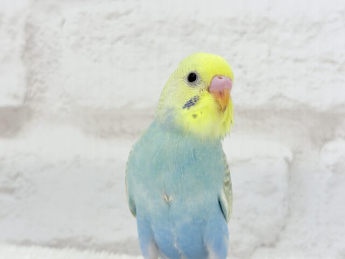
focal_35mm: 52
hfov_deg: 36.8
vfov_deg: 28.0
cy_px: 130
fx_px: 518
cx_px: 172
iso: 40
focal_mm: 5.96
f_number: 1.6
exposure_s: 1/50
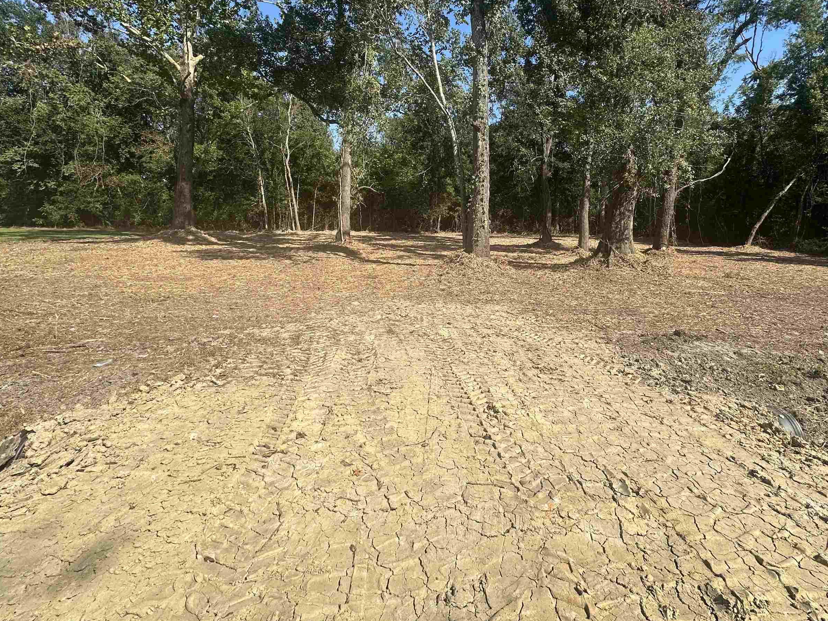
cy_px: 231
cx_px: 463
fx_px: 431
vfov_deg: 70.4
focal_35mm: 18
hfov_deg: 87.4
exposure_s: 1/1453
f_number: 2.2
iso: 50
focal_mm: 2.22
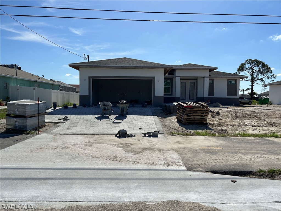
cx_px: 140
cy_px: 106
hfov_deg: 67.3
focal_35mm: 26
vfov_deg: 53.1
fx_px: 211
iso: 50
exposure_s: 1/9434
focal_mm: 5.7
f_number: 1.5
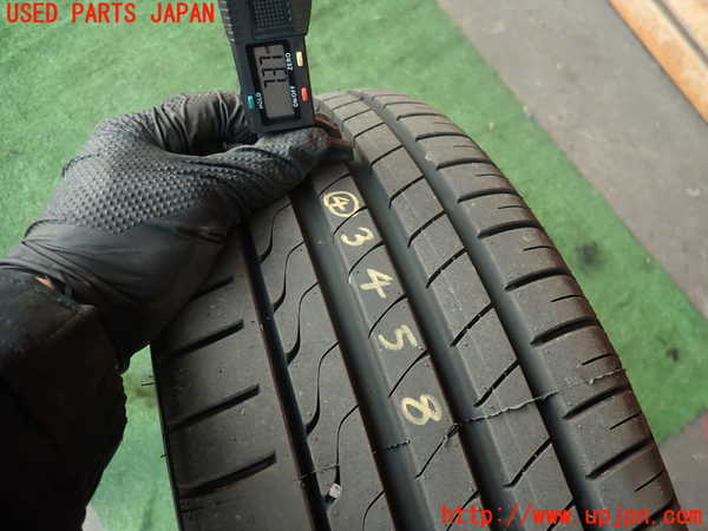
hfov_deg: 69.4
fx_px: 511
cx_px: 354
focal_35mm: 25
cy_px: 266
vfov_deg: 54.9
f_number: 2
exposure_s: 1/80
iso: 100
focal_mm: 4.5
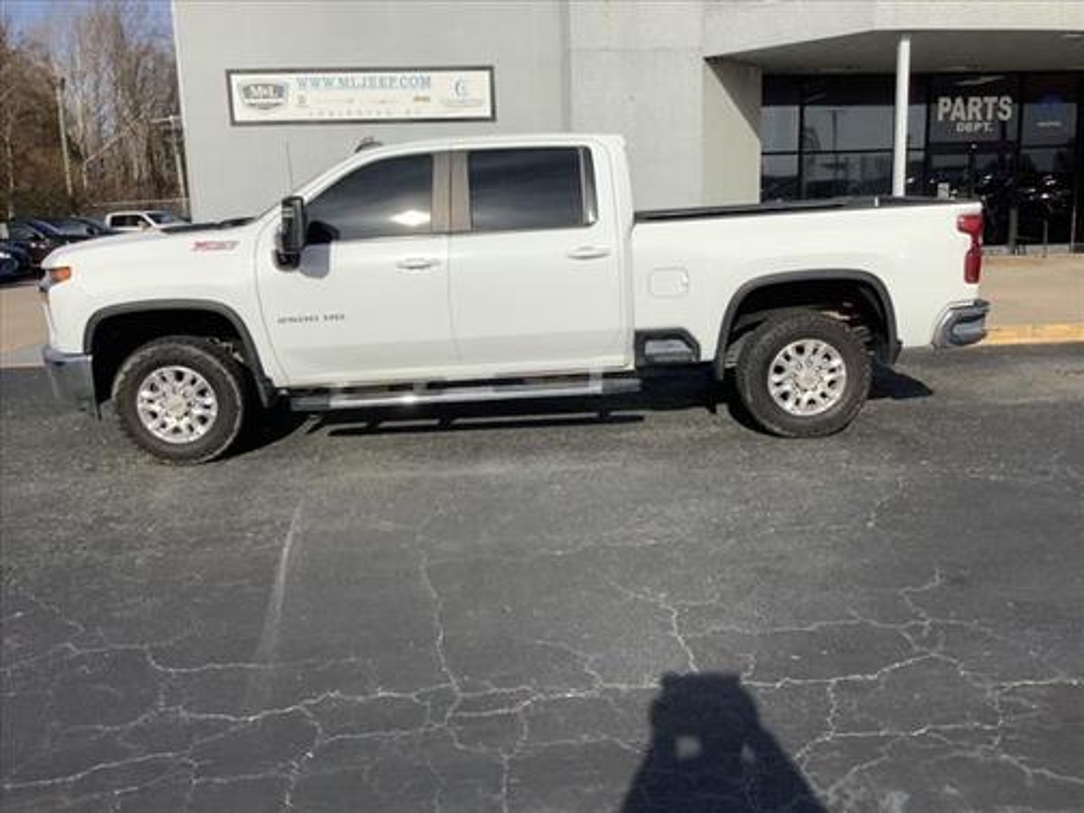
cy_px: 406
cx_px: 542
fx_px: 971
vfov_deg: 45.4
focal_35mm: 31
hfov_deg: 58.4
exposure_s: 1/2632
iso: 25
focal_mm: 3.3
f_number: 2.4
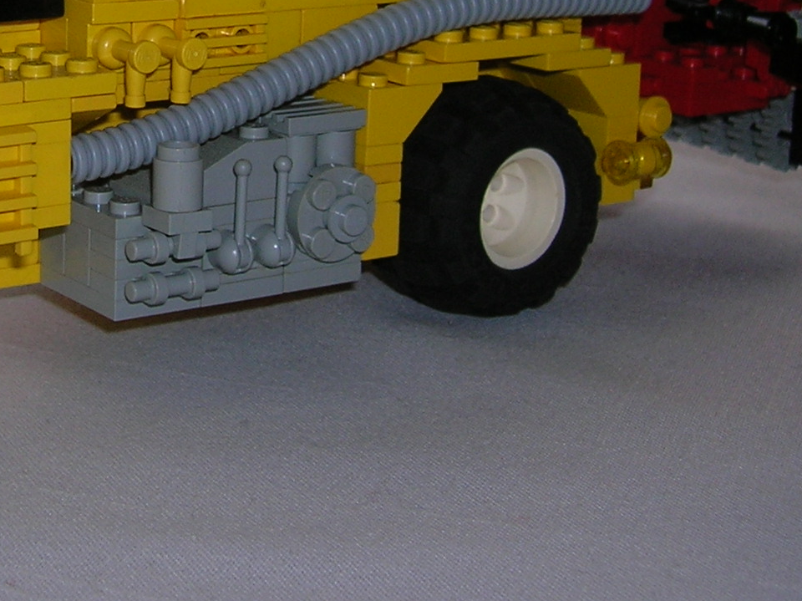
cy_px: -23
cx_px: 119
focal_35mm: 81
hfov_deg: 23.6
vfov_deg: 17.7
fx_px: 1876
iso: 50
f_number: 2.9
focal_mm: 5.7
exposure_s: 1/60.1
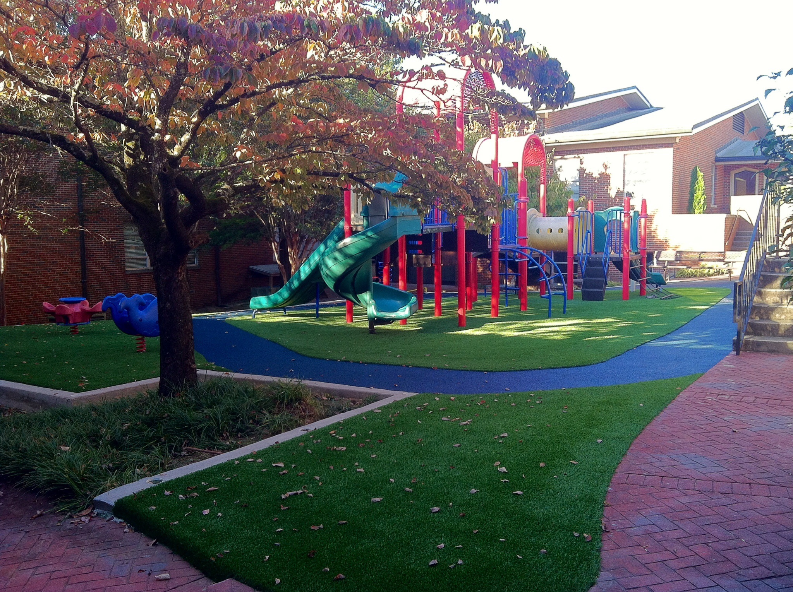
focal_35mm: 35
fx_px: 801
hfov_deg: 52.7
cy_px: 296
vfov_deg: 40.6
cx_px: 396
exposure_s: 1/40
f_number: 2.8
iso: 80
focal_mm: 3.85
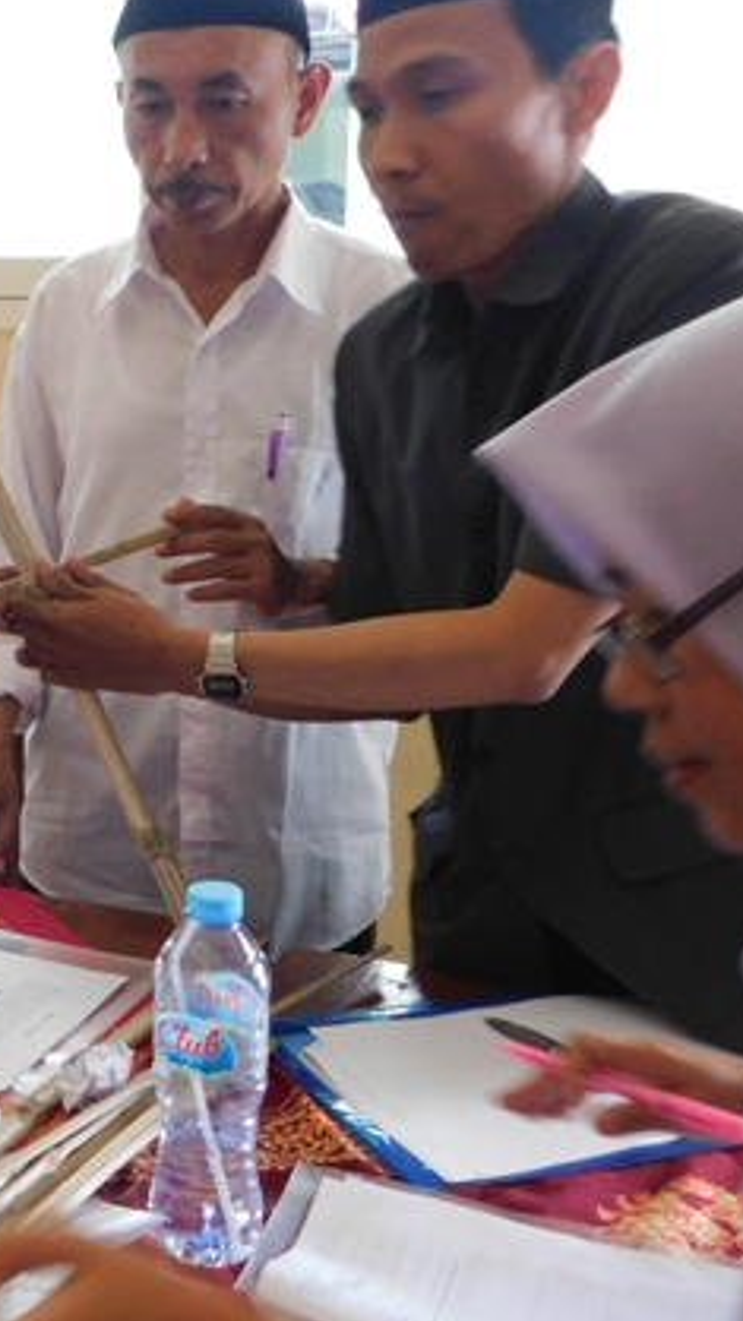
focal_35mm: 50
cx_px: -199
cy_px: 638
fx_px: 1752
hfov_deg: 21.8
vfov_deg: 41.3
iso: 400
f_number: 3.2
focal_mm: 5.3
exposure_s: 1/30
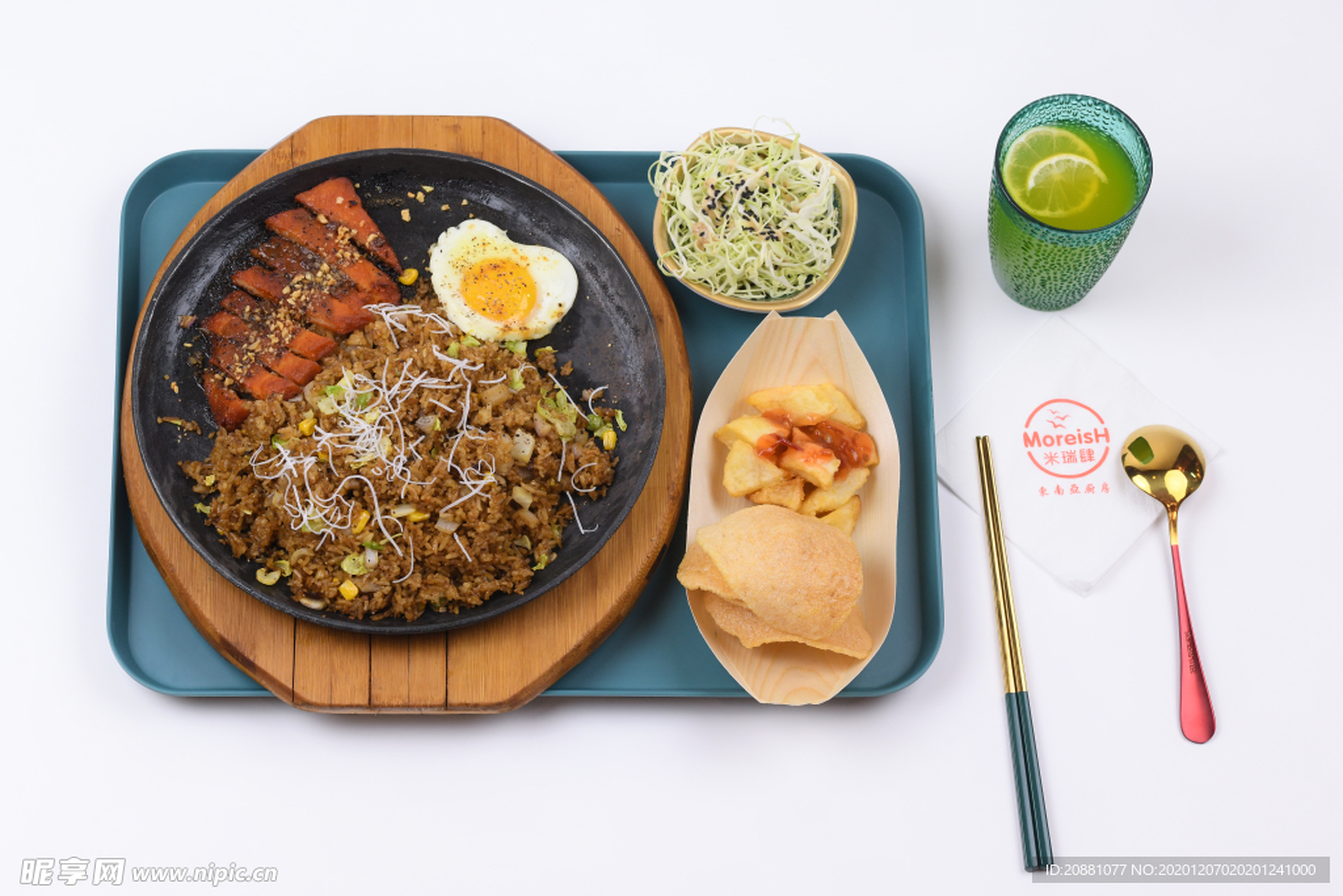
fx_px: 3917
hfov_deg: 19.5
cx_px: 672
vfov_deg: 13.0
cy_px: 448
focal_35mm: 105
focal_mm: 105
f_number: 10
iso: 1000
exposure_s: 1/125
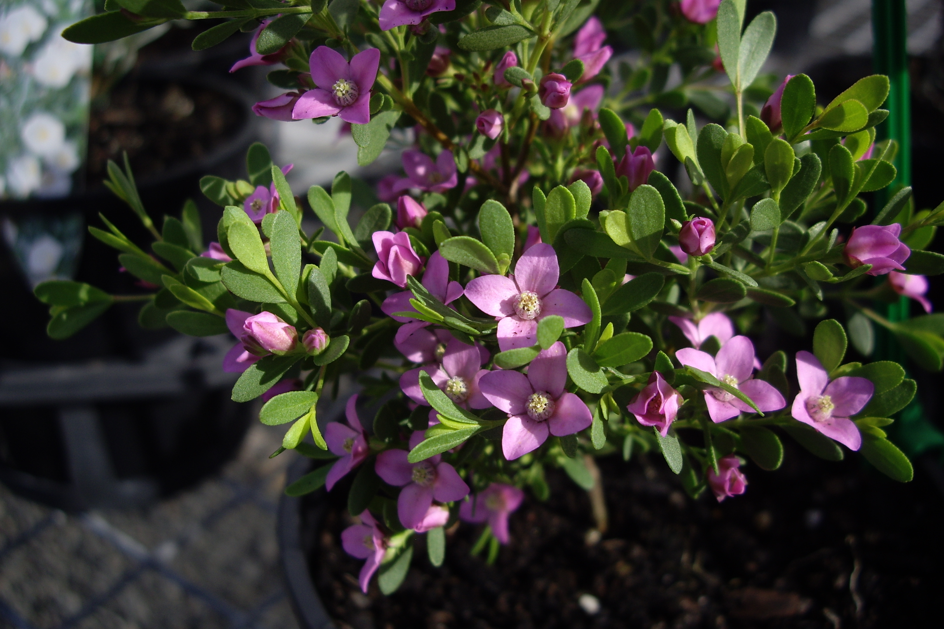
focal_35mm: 40
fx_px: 1049
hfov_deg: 48.5
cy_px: 280
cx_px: 471
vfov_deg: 33.4
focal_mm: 7.9
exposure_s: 1/320
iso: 50
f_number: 2.8
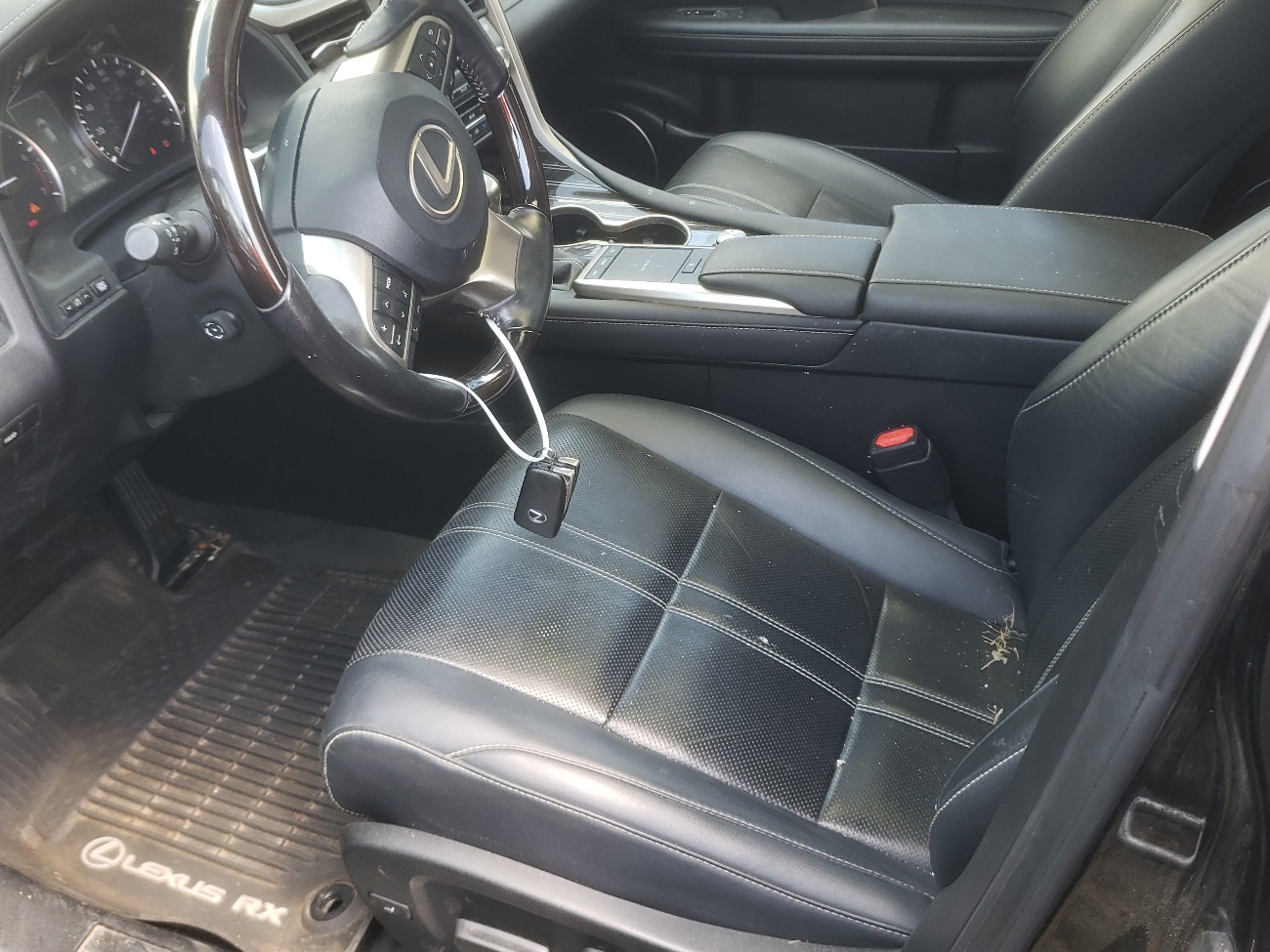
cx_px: 556
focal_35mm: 32
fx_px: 1174
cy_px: 463
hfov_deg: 56.6
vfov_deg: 44.2
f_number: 1.5
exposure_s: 1/100
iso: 54
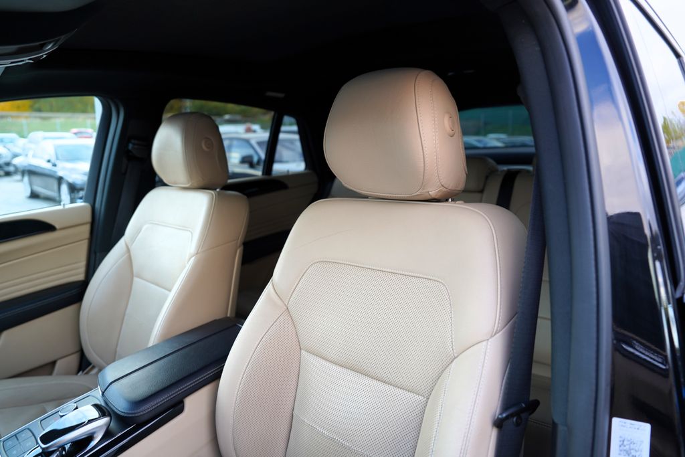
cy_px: 228
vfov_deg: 53.1
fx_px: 457
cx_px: 342
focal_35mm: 24
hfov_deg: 73.7
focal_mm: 24
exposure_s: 1/40
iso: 100
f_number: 3.2
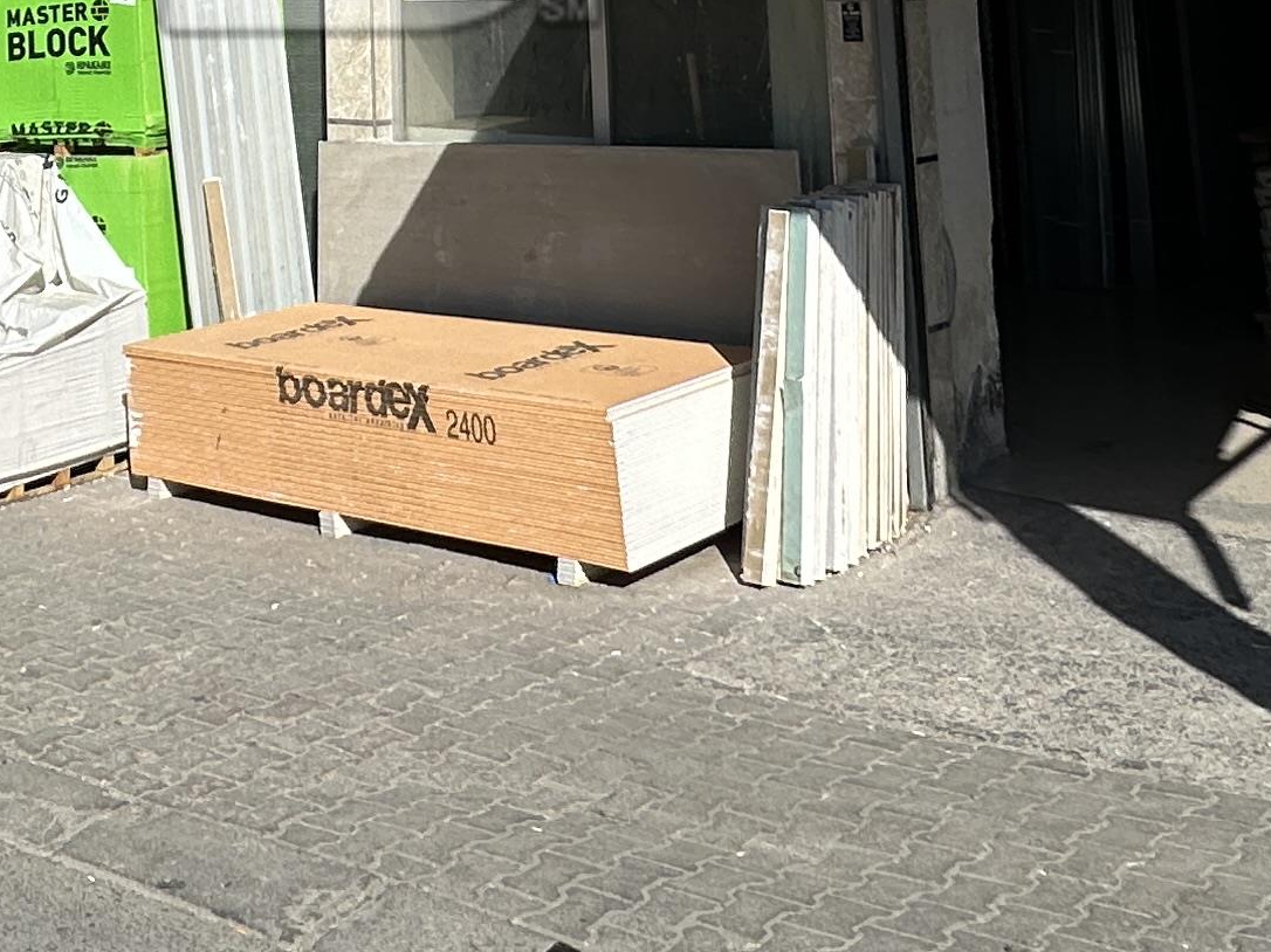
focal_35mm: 52
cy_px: -367
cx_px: 263
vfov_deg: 23.8
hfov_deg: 35.7
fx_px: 1909
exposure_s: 1/3300
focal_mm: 2.22
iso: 50
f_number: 2.2
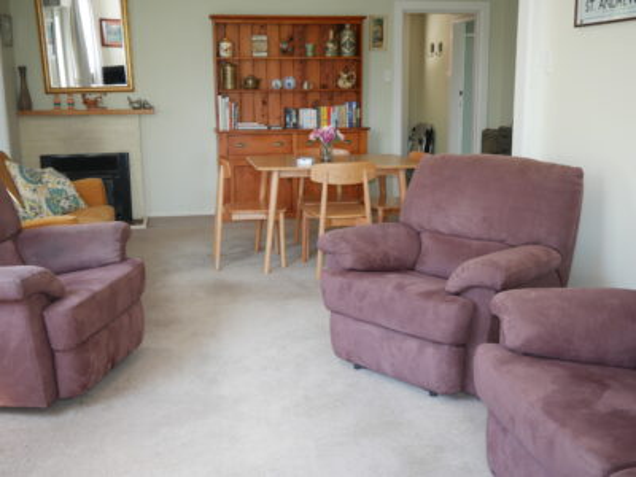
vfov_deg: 36.0
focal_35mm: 40
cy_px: 238
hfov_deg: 46.8
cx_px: 318
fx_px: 735
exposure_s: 1/30
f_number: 4.1
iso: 200
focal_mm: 20
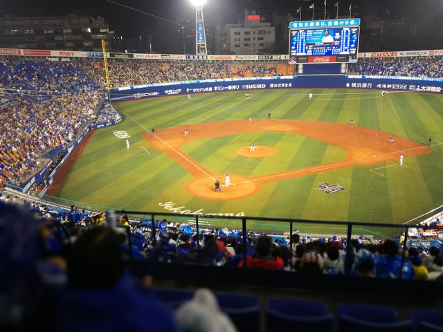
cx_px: 222
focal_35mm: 29
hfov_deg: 61.7
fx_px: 371
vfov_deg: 48.2
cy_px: 166
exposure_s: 1/50
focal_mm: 3.8
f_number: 4
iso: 125
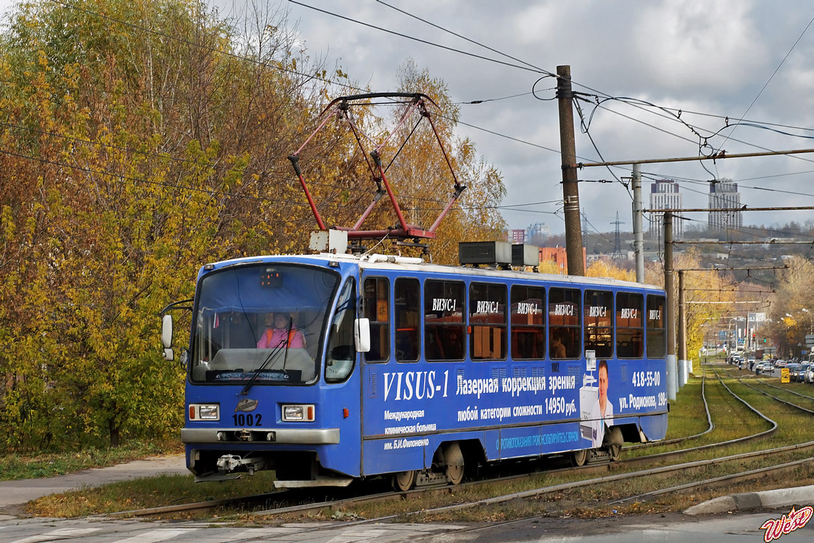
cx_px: 407
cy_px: 272
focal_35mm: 105
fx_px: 2374
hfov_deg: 19.5
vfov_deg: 13.0
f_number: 9
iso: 200
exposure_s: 1/320
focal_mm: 70
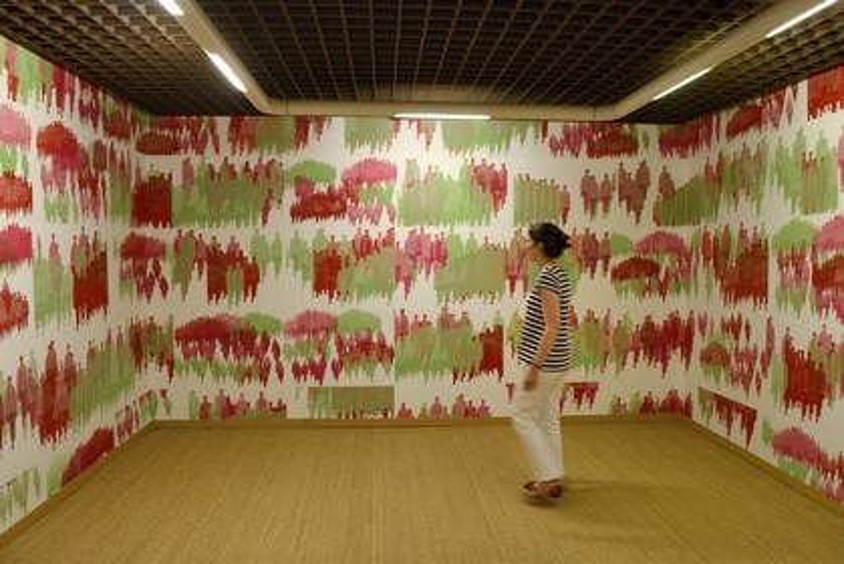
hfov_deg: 73.7
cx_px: 422
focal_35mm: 24
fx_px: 563
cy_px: 282
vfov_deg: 53.2
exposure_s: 1/20
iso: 1600
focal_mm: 24
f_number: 5.6
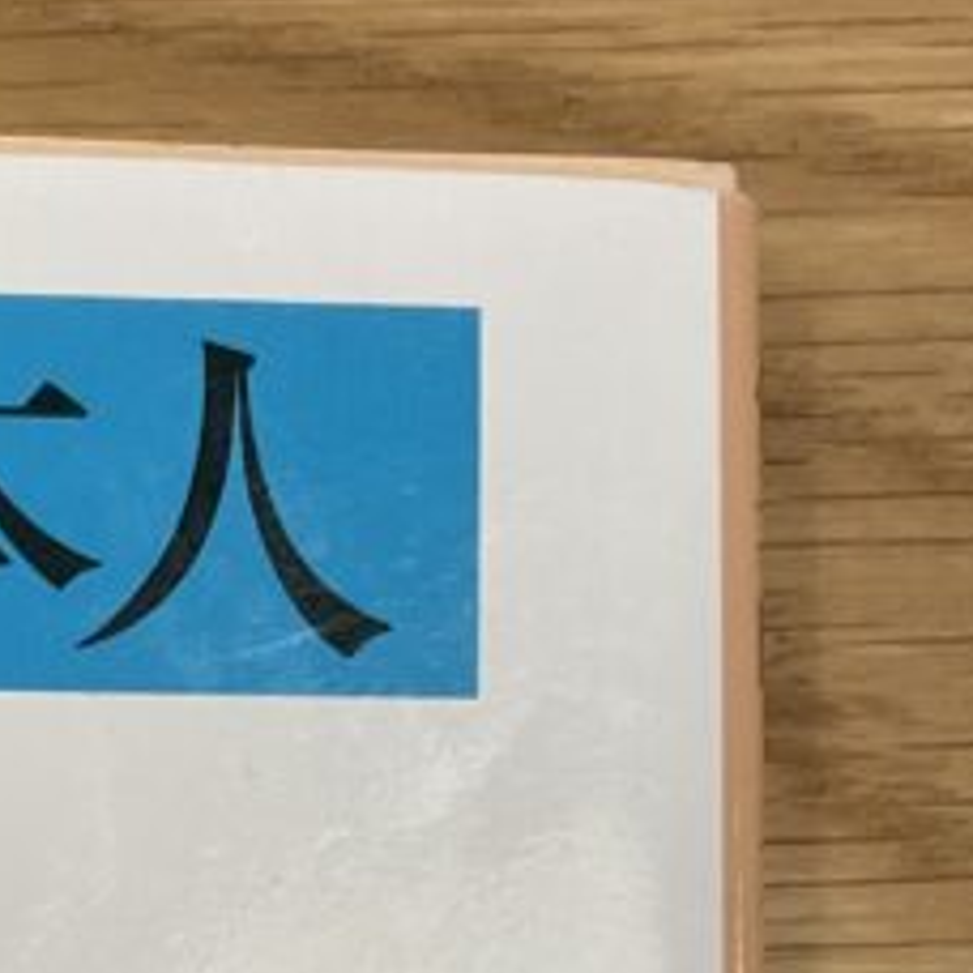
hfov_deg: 14.3
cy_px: 1622
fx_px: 3657
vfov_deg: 13.9
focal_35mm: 115
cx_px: -431
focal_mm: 3
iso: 40
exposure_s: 1/50
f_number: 1.8
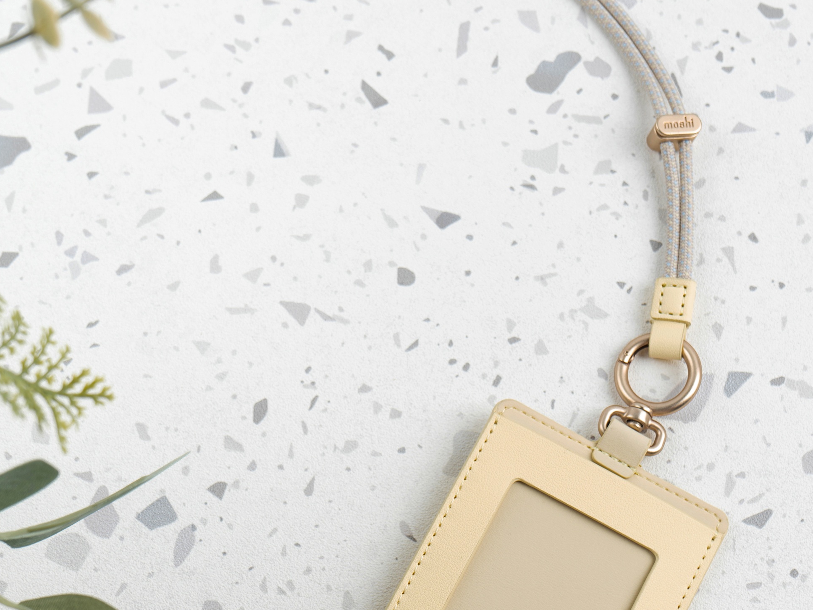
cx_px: 414
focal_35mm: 87
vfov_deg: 16.9
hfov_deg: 22.5
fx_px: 2043
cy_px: 478
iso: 64
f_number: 8
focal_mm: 50
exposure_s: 1/160
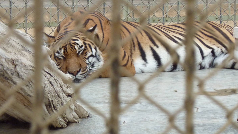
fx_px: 2020
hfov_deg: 6.7
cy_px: 39
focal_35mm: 320
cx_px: 111
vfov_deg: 3.8
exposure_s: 1/400
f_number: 4.7
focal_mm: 42.6
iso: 320
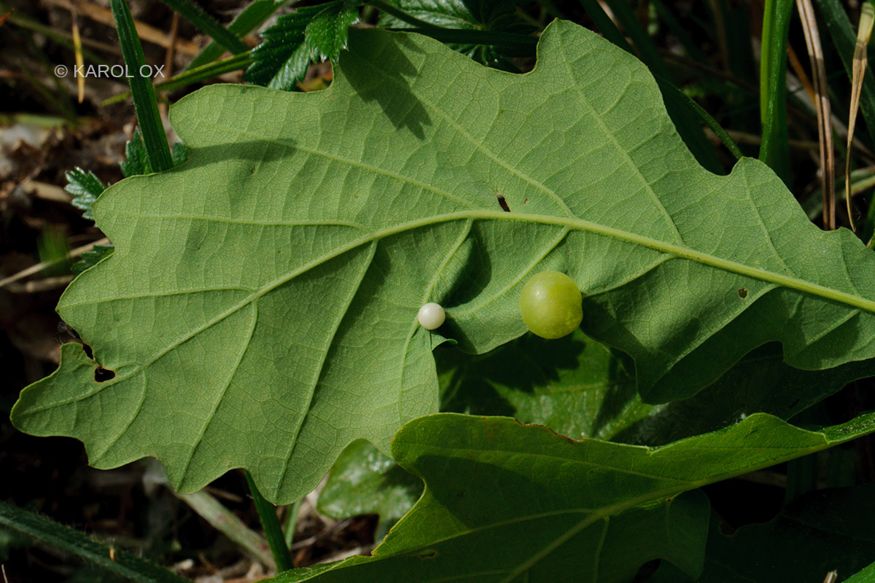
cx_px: 438
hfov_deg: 15.2
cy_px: 292
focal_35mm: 135
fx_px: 3281
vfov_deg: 10.2
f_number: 16
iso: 320
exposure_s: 1/200
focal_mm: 90
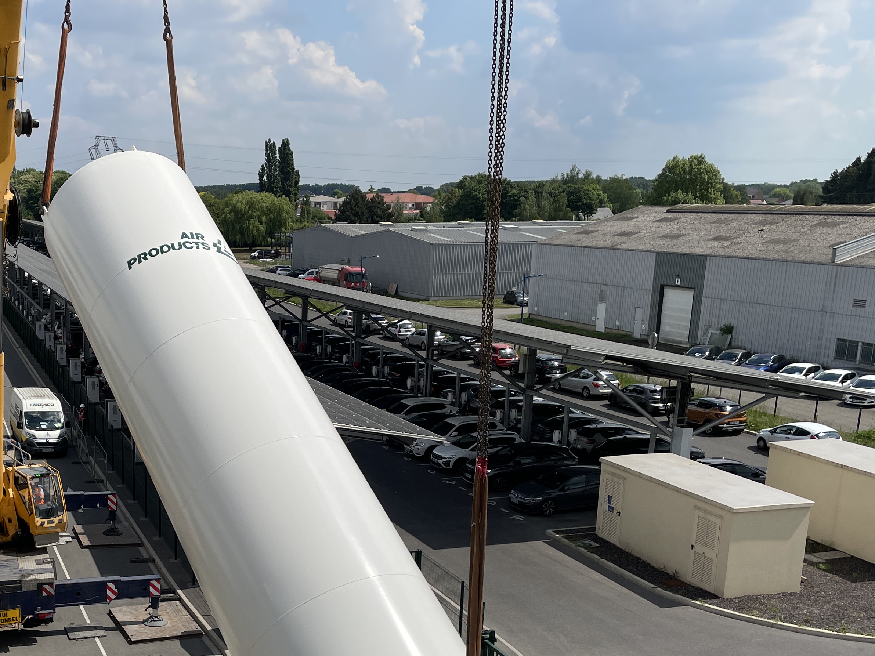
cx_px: 215
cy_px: 512
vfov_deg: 32.1
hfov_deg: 41.6
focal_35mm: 44
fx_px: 1112
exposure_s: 1/5814
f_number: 1.6
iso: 32
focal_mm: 4.2
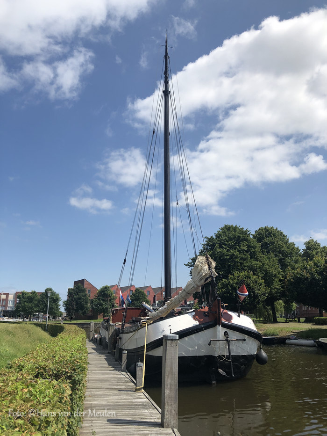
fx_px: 352
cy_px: 218
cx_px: 164
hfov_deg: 49.8
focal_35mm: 28
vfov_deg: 63.4
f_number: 1.8
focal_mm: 3.99
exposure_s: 1/3472
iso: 25
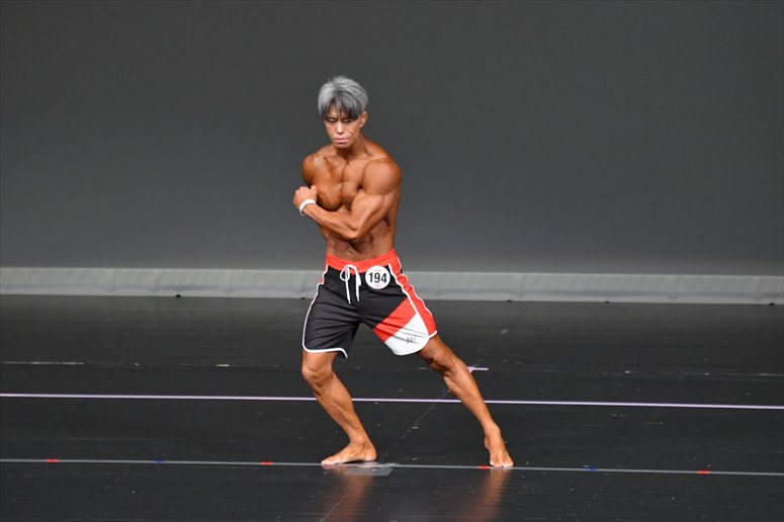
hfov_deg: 6.5
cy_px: 261
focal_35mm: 315
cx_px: 392
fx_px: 6857
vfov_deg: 4.4
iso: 4000
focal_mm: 210
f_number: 5.6
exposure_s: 1/400
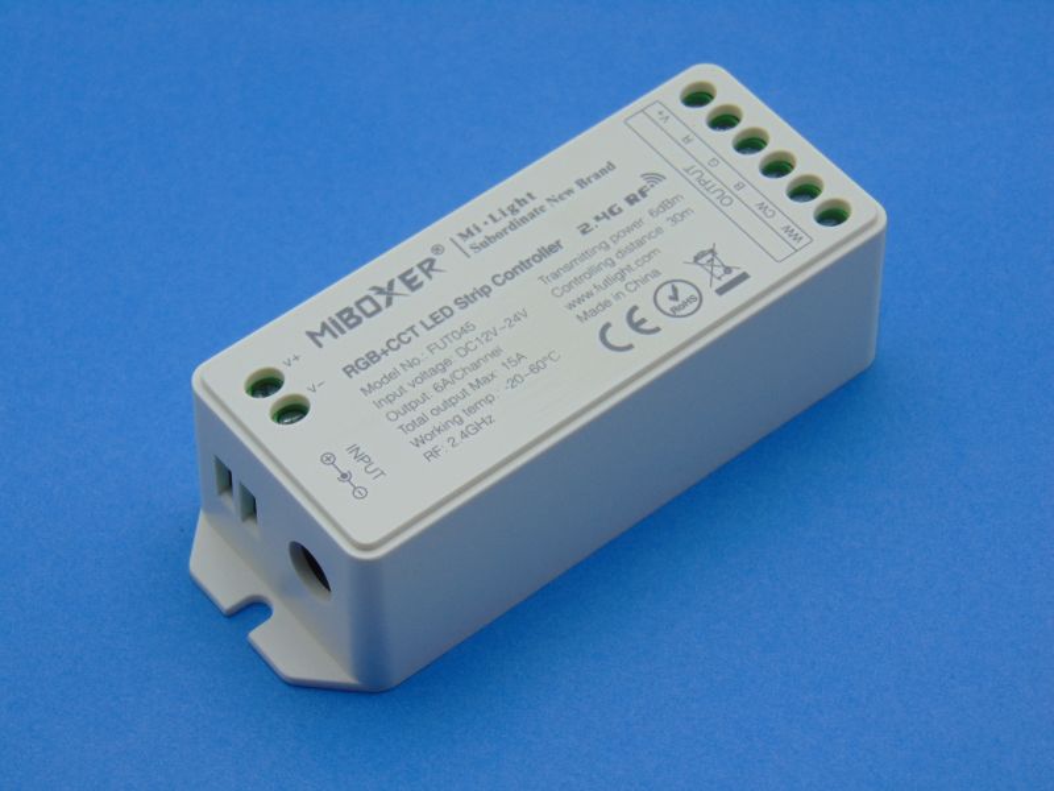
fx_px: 3288
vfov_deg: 13.7
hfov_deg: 18.2
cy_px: 396
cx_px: 527
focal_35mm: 108
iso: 80
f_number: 3.9
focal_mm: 19.4
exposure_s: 1/125
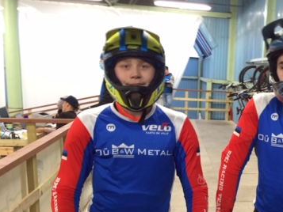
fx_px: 425
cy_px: 177
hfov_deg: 34.8
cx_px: 251
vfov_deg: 27.4
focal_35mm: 52
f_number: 2.2
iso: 125
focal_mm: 4.15
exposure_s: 1/33
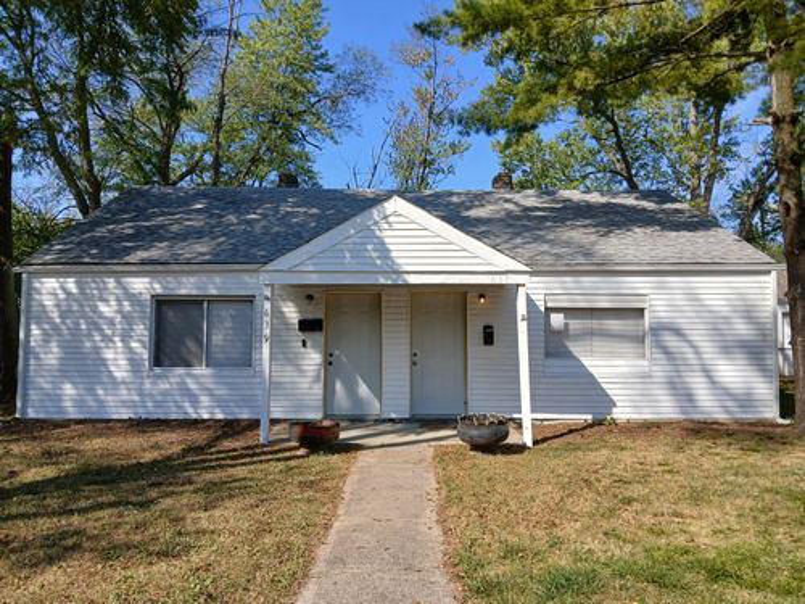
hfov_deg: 67.3
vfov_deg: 53.1
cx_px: 402
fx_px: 605
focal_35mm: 26
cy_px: 302
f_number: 1.8
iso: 20
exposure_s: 1/510
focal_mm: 3.98
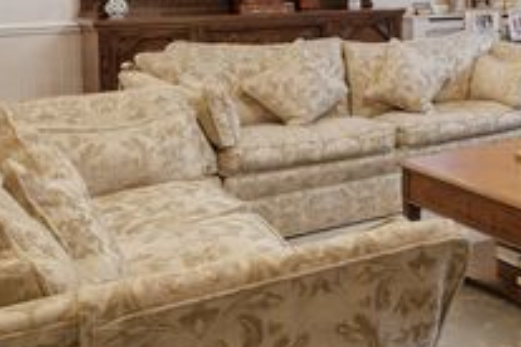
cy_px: -36
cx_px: 702
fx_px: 781
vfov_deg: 23.5
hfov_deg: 28.9
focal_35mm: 54
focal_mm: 14
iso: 640
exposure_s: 1/15
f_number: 11
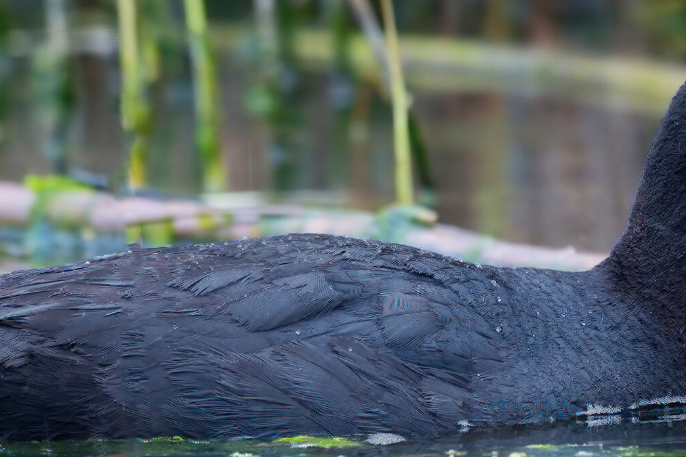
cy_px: 146
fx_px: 18085
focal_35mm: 949
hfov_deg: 2.2
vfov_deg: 1.4
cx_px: 626
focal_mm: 400
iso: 3200
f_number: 6.3
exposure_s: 1/125
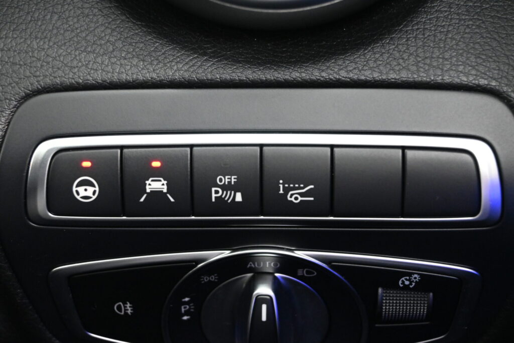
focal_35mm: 57
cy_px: 172
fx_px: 814
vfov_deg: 23.8
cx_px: 257
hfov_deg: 35.0
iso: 3200
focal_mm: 38
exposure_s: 1/80
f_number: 5.6
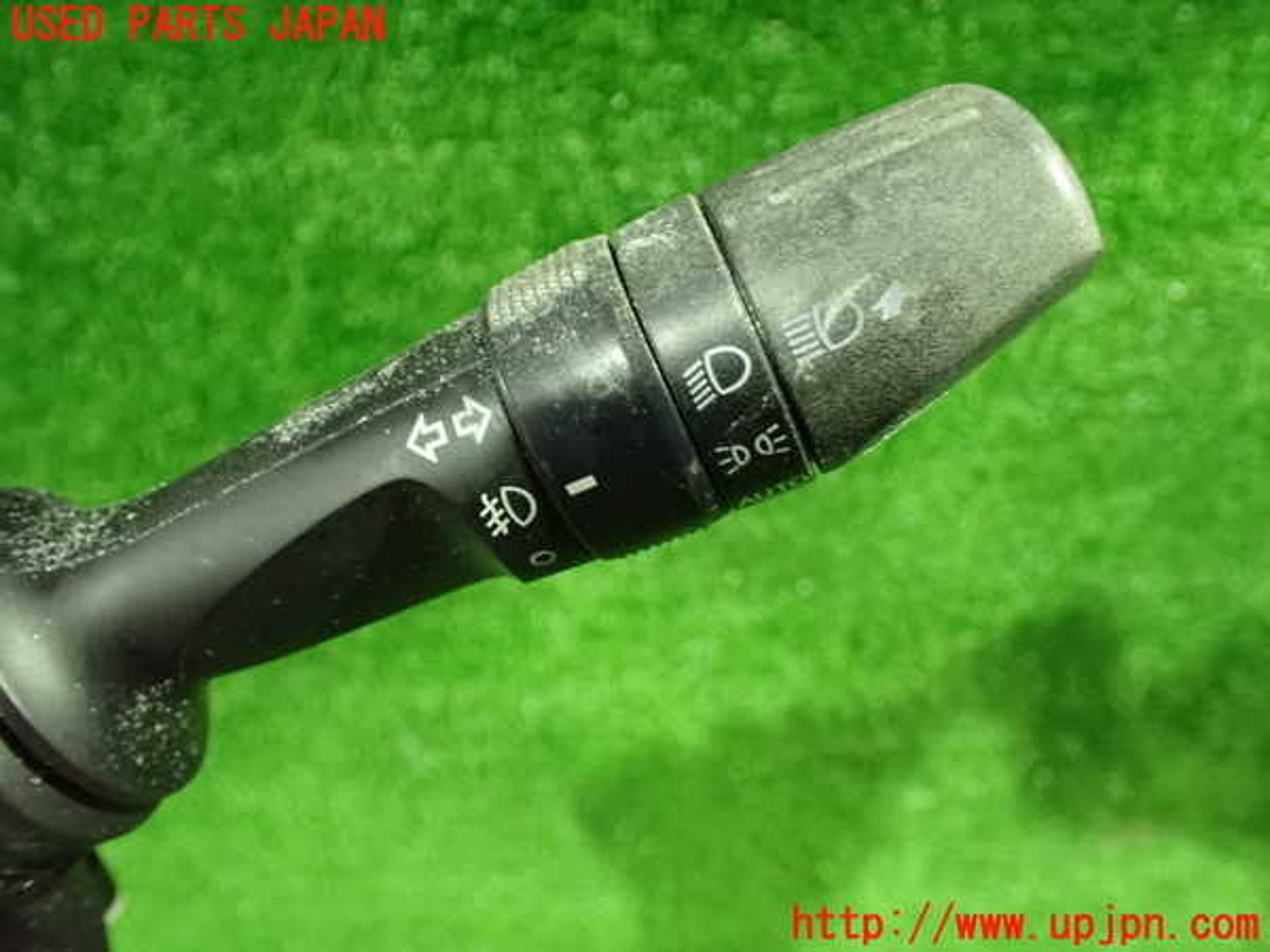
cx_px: 635
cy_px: 476
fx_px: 1101
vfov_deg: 46.8
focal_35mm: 30
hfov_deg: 60.0
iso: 1600
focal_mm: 5.4
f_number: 2.3
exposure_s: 1/30
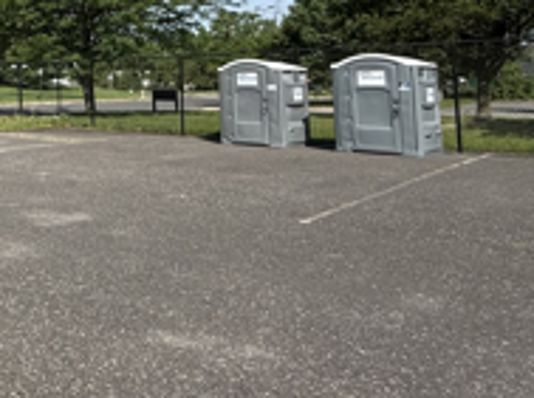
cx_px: -138
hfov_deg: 35.7
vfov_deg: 35.4
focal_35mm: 38
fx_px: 585
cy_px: 40
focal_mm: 2.22
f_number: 2.2
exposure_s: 1/1656
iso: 50
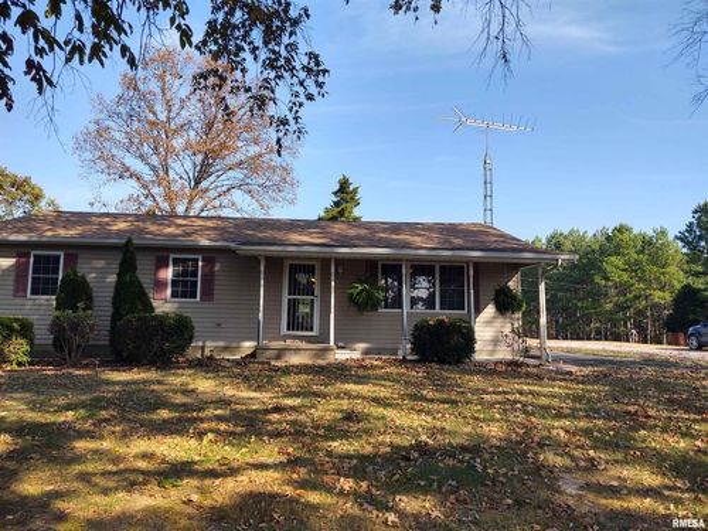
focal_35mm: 27
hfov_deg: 65.3
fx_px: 552
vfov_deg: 51.4
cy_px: 266
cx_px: 354
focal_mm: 4.75
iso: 100
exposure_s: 1/2904
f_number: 1.7
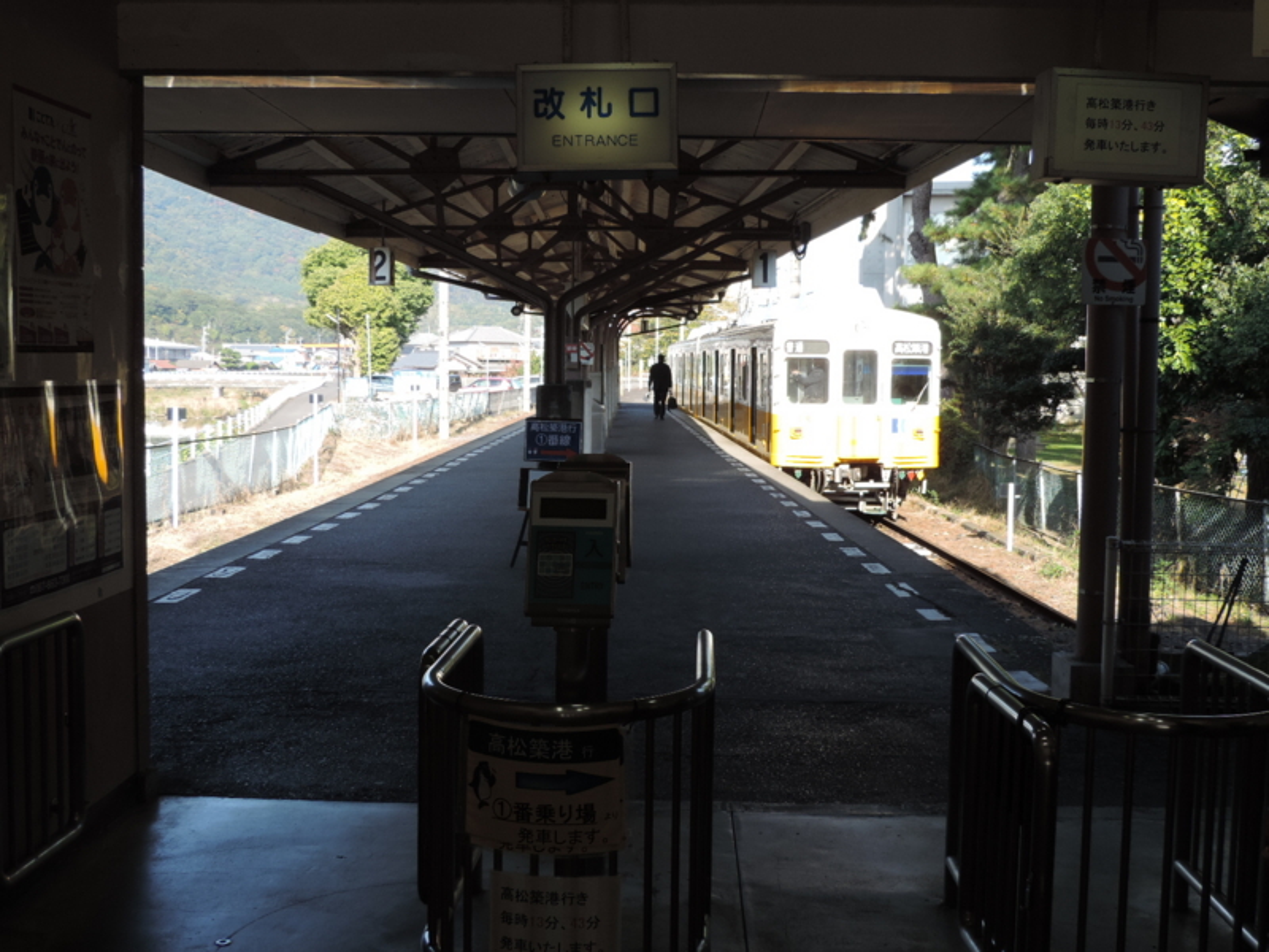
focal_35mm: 40
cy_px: 476
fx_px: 1466
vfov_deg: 36.0
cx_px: 634
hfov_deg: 46.8
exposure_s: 1/200
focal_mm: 7.1
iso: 80
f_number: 3.3
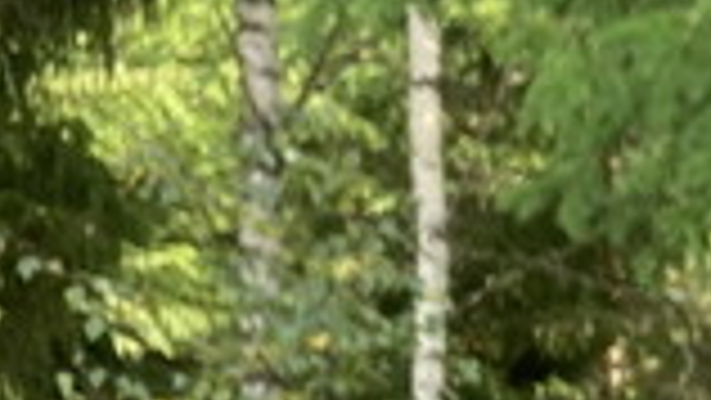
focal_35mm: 185
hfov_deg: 10.4
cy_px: 1128
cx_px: 1575
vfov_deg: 6.1
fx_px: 3489
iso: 64
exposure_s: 1/121
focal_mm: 3.99
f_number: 1.8
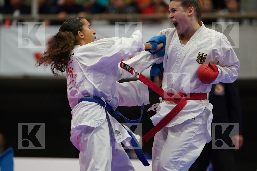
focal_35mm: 267
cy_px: 86
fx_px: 1906
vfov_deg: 5.1
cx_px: 128
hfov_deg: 7.7
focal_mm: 178
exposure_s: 1/1000
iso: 2500
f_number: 2.8
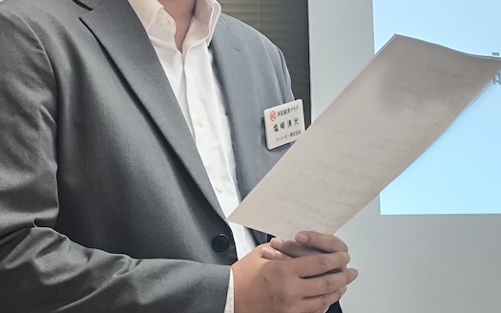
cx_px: 474
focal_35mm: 109
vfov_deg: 11.9
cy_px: 23
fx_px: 1488
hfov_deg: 18.7
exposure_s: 1/120
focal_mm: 6.92
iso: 160
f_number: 1.9
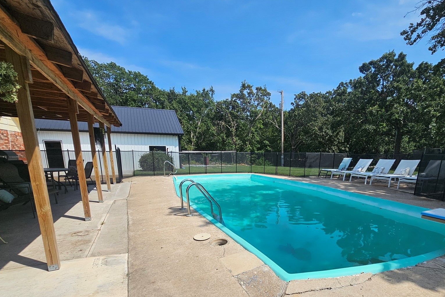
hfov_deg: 92.8
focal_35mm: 17
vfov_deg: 68.3
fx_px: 210
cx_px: 251
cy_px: 200
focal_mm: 2.2
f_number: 2.2
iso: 50
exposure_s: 1/3264
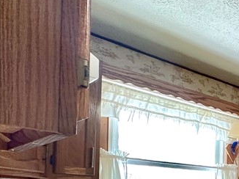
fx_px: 304
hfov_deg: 27.0
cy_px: 202
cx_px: 374
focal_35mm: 44
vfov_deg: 29.3
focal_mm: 2.22
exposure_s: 1/60
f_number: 2.2
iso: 160
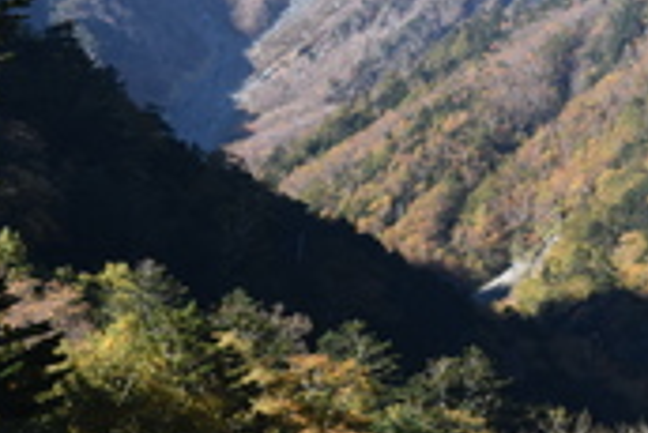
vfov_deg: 5.7
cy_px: -164
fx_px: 4314
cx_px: 708
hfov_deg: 8.5
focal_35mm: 239
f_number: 8
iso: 220
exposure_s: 1/250
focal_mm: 55
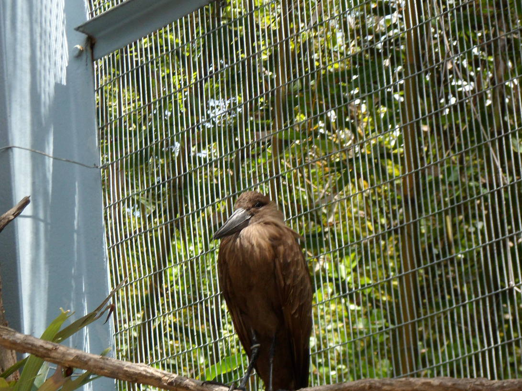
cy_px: 252
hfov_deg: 12.8
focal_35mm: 154
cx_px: 153
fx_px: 2322
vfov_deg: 9.6
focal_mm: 17.7
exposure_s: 1/125
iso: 80
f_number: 5.3
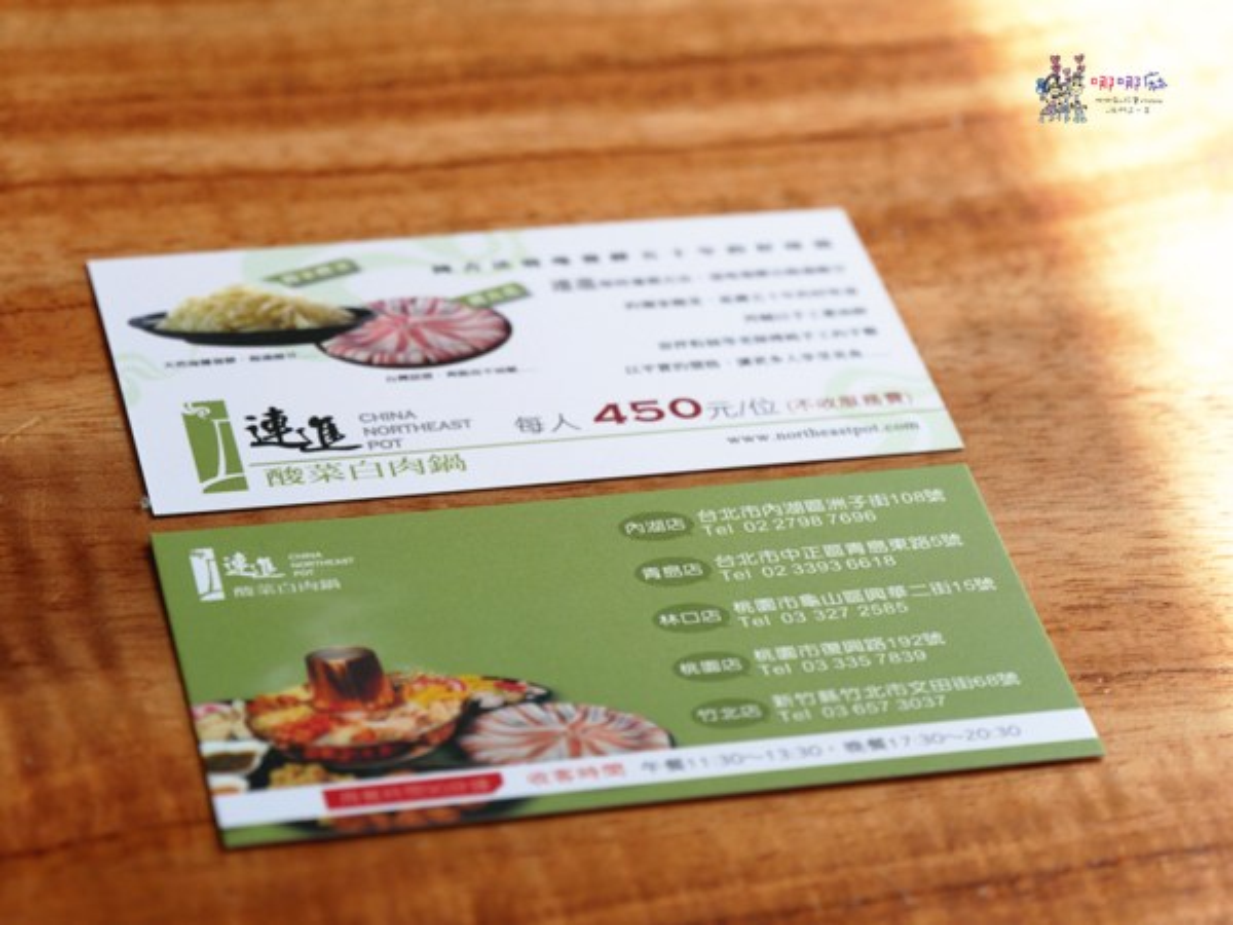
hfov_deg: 16.1
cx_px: 616
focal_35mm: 122
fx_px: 4346
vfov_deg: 12.1
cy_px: 462
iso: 200
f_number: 5.2
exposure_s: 1/250
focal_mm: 61
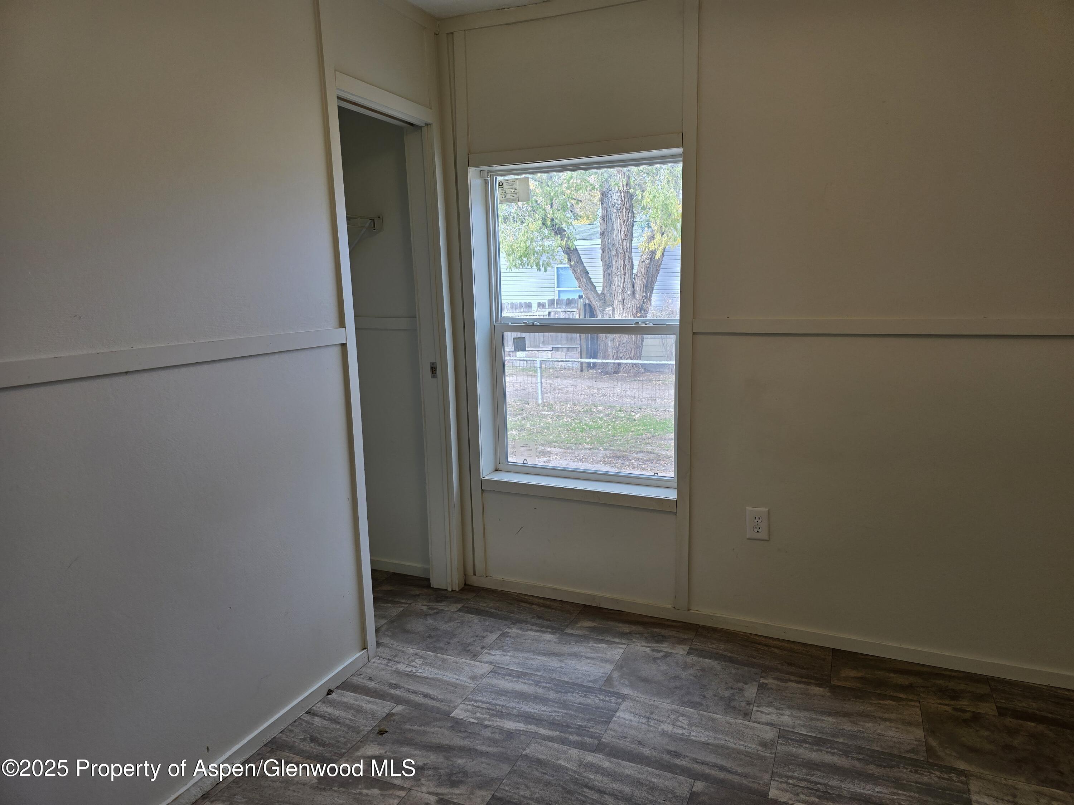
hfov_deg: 73.9
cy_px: 402
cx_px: 537
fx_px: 714
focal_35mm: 23
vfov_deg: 58.9
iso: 40
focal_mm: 6.3
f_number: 1.7
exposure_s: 1/120
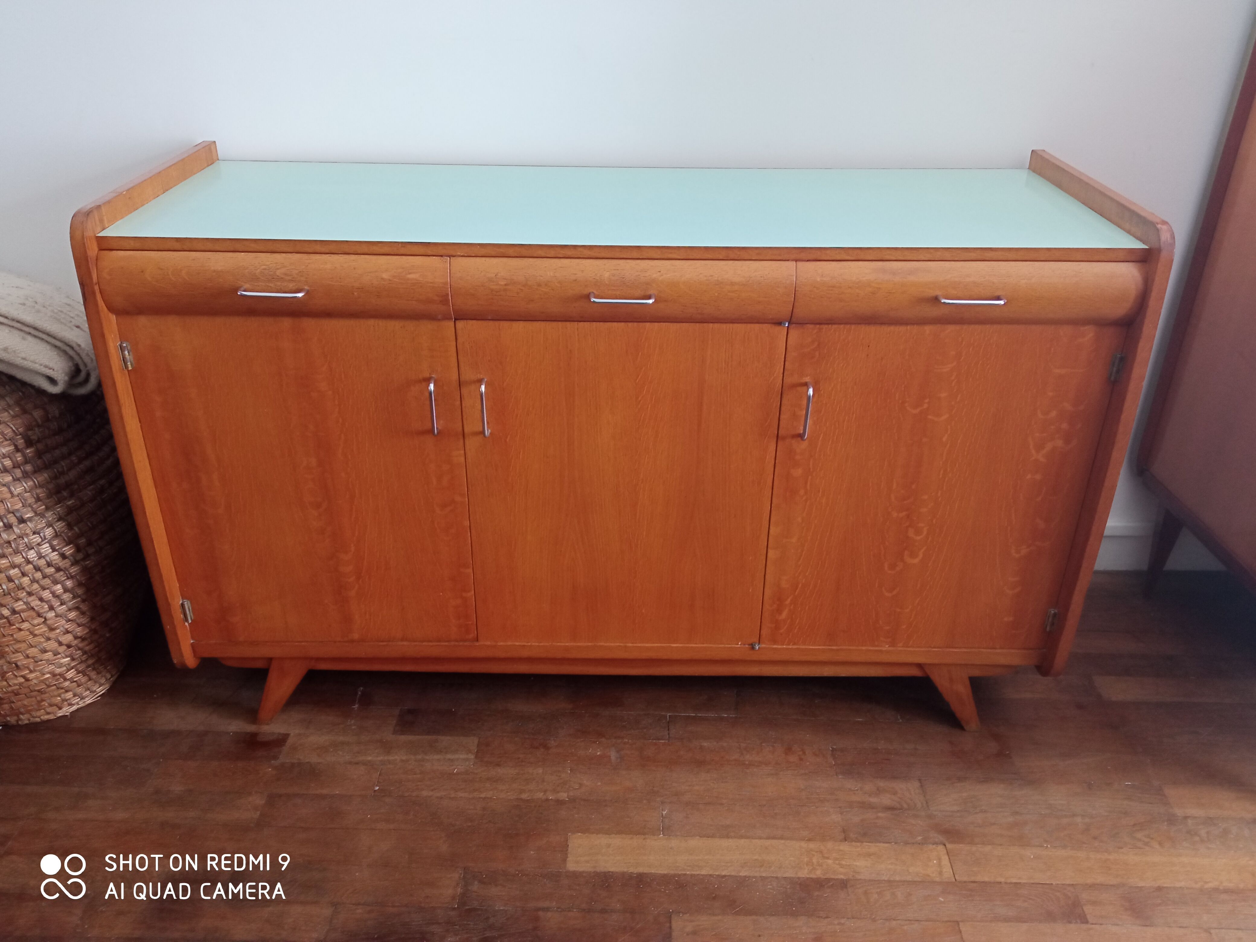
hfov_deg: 65.3
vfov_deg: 51.4
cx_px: 628
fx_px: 980
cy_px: 471
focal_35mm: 27
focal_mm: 3.79
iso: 448
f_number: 2.2
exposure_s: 1/33.3
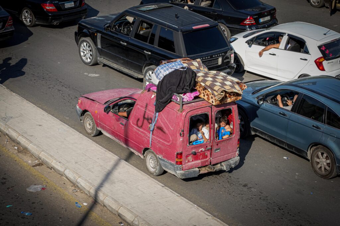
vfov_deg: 13.0
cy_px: 113
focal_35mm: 105
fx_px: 992
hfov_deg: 19.5
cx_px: 170
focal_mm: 105
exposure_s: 1/125
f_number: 13
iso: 200
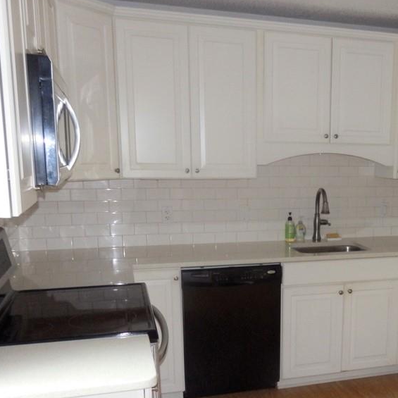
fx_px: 520
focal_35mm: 40
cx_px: 308
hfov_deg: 40.4
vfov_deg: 41.4
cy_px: 262
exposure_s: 1/30
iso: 400
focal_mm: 4.5
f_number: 3
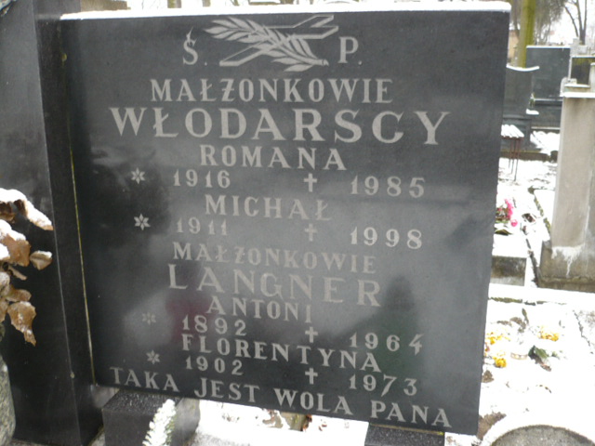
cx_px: 298
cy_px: 223
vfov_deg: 40.7
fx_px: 602
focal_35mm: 35
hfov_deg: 52.6
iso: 160
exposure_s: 1/30
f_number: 2.8
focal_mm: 5.8
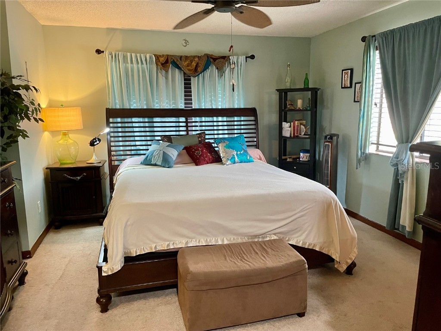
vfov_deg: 53.1
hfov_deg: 67.3
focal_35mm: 26
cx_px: 220
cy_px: 166
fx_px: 331
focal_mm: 4.2
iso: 320
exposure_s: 1/60
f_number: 1.6
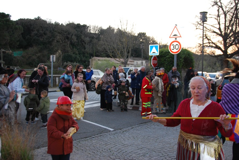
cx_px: 120
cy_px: 80
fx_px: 240
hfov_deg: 53.0
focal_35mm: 36
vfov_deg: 37.1
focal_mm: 24
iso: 400
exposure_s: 1/60
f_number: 4
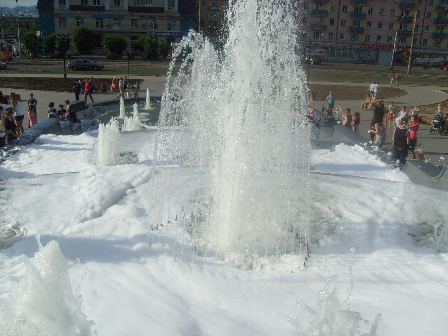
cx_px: 224
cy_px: 168
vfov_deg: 40.7
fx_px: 453
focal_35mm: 35
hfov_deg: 52.6
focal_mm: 5.8
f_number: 7.1
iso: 80
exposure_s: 1/750
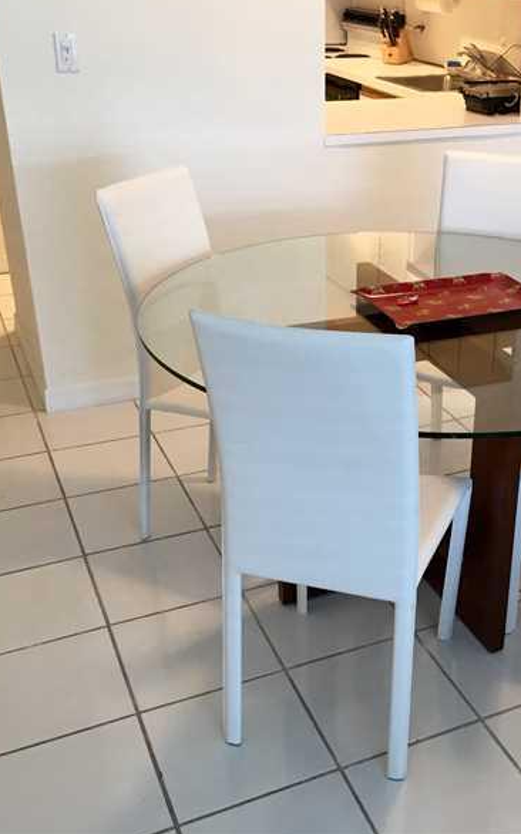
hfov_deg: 29.8
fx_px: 955
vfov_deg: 47.2
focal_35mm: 42
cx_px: 419
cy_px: 413
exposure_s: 1/30
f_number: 2.2
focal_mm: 4.15
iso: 64
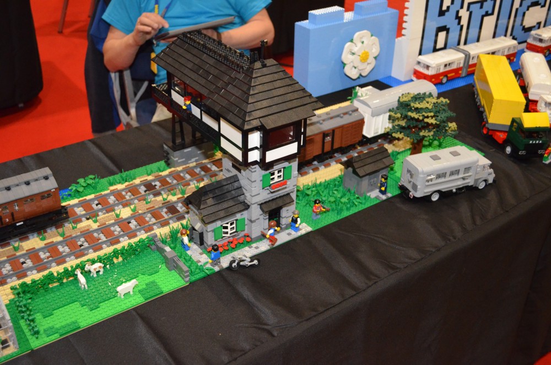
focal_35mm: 39
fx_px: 596
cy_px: 182
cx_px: 276
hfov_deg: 49.6
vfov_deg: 34.1
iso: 3200
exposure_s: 1/60
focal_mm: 26
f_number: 4.2
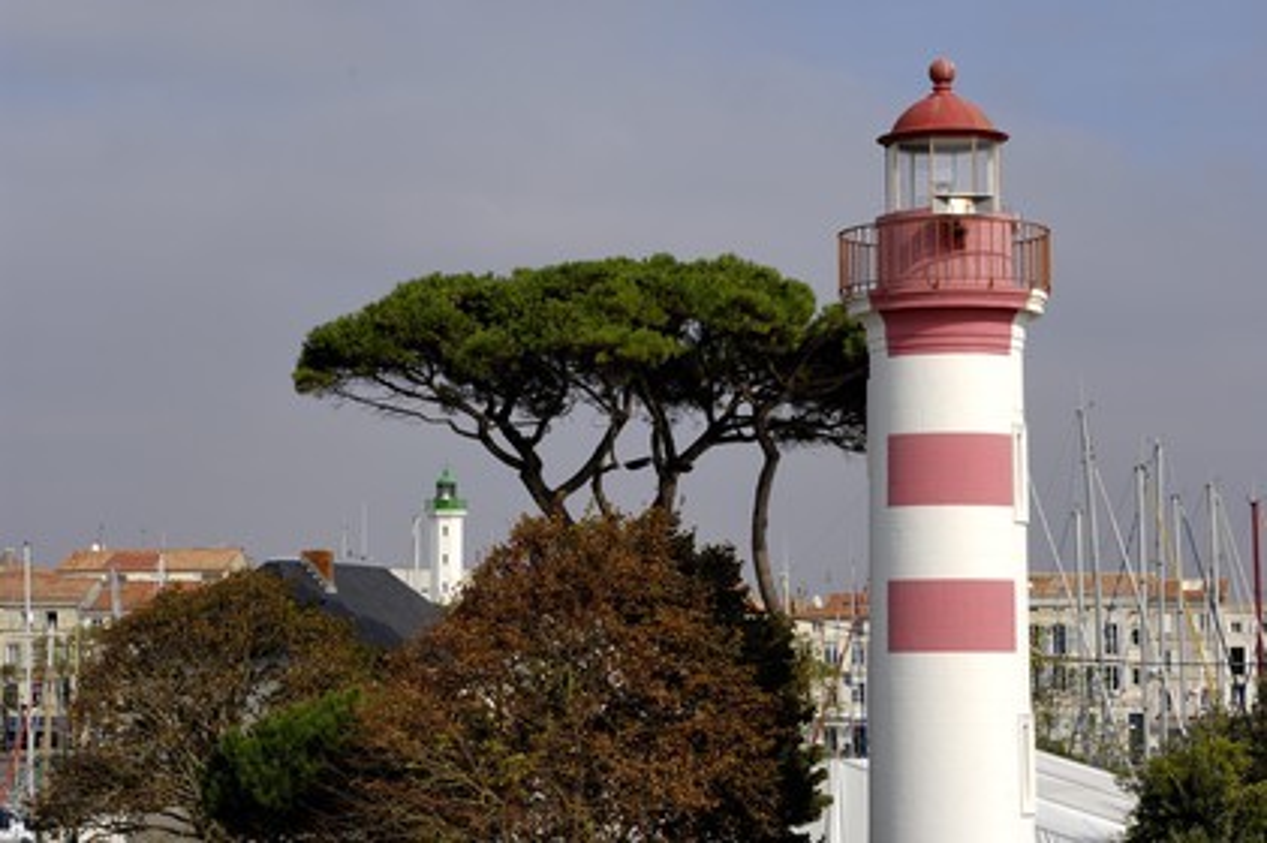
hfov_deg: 21.9
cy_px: 422
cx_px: 634
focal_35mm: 93
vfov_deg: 14.7
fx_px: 3270
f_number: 13
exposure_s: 1/160
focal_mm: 62
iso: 100
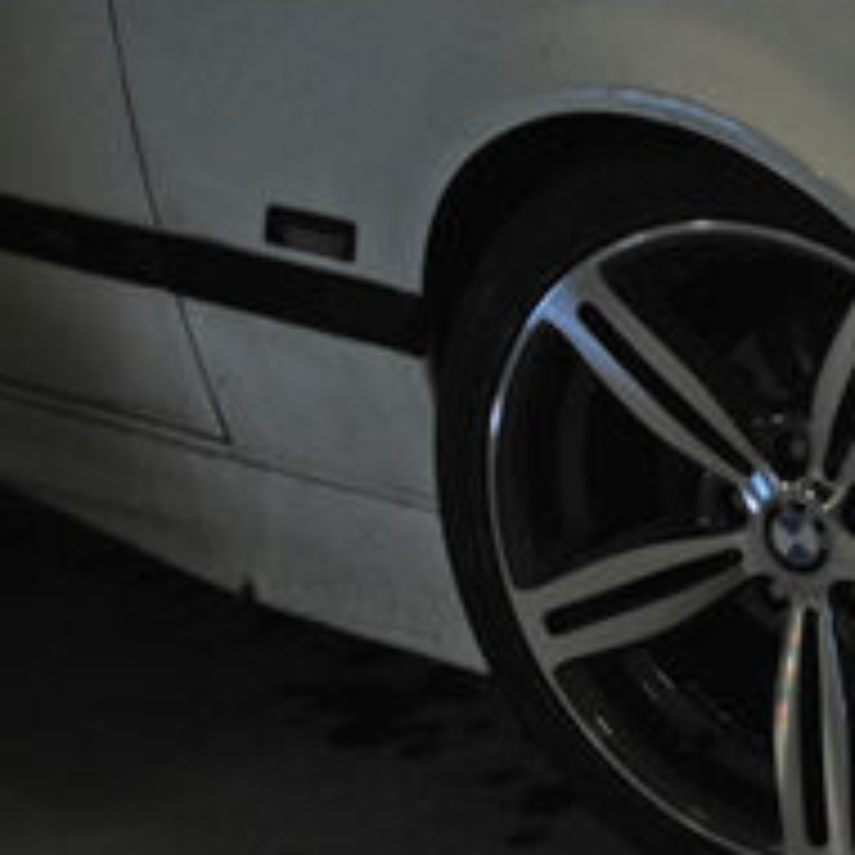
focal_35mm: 146
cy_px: 0
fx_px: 4080
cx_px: 1256
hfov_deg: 11.5
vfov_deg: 11.8
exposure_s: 1/15
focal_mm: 34
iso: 200
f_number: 5
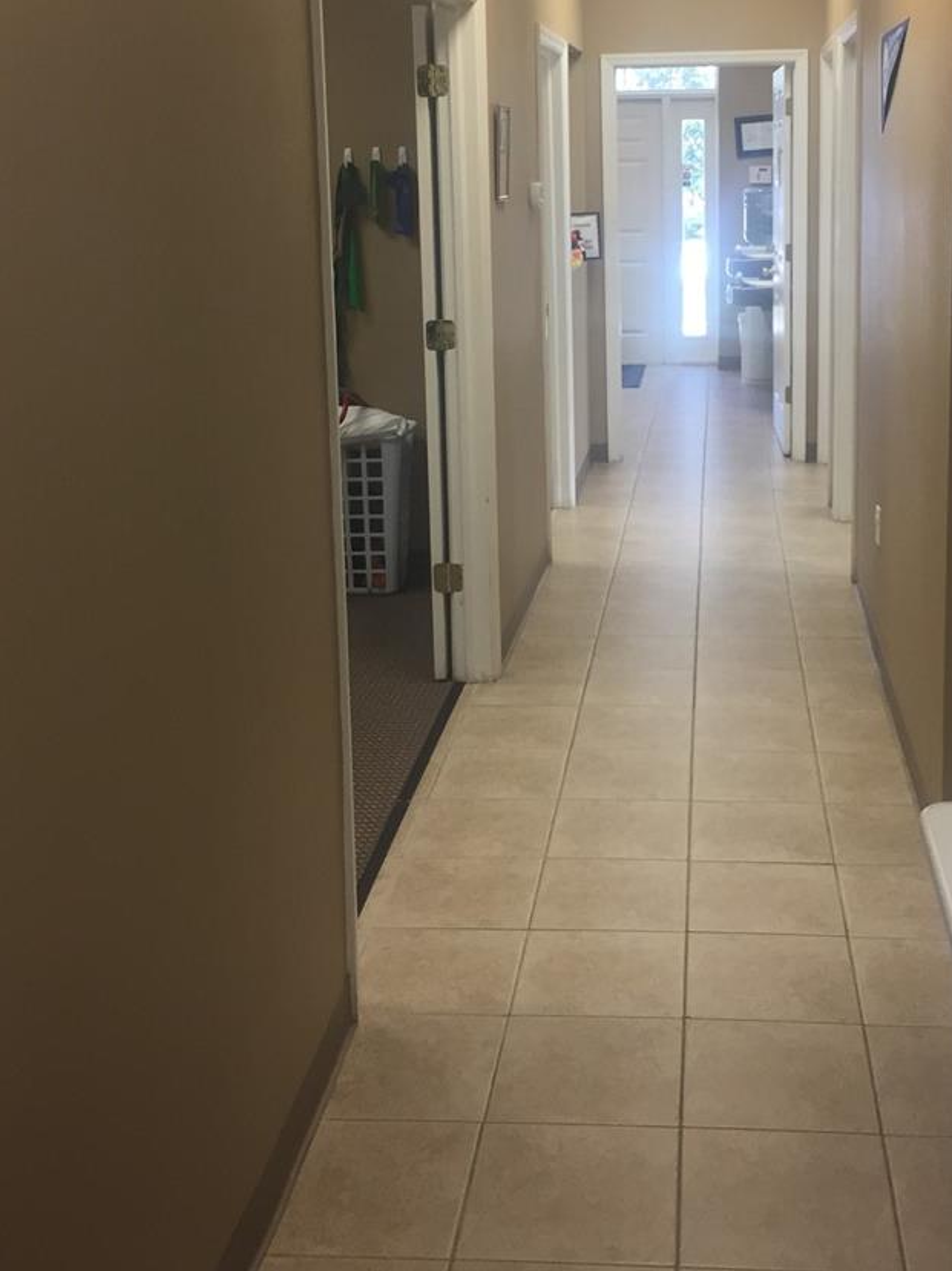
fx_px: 1541
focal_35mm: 42
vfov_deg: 44.0
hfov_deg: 34.1
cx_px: 602
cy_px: 402
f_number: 2.2
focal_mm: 4.15
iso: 32
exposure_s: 1/30
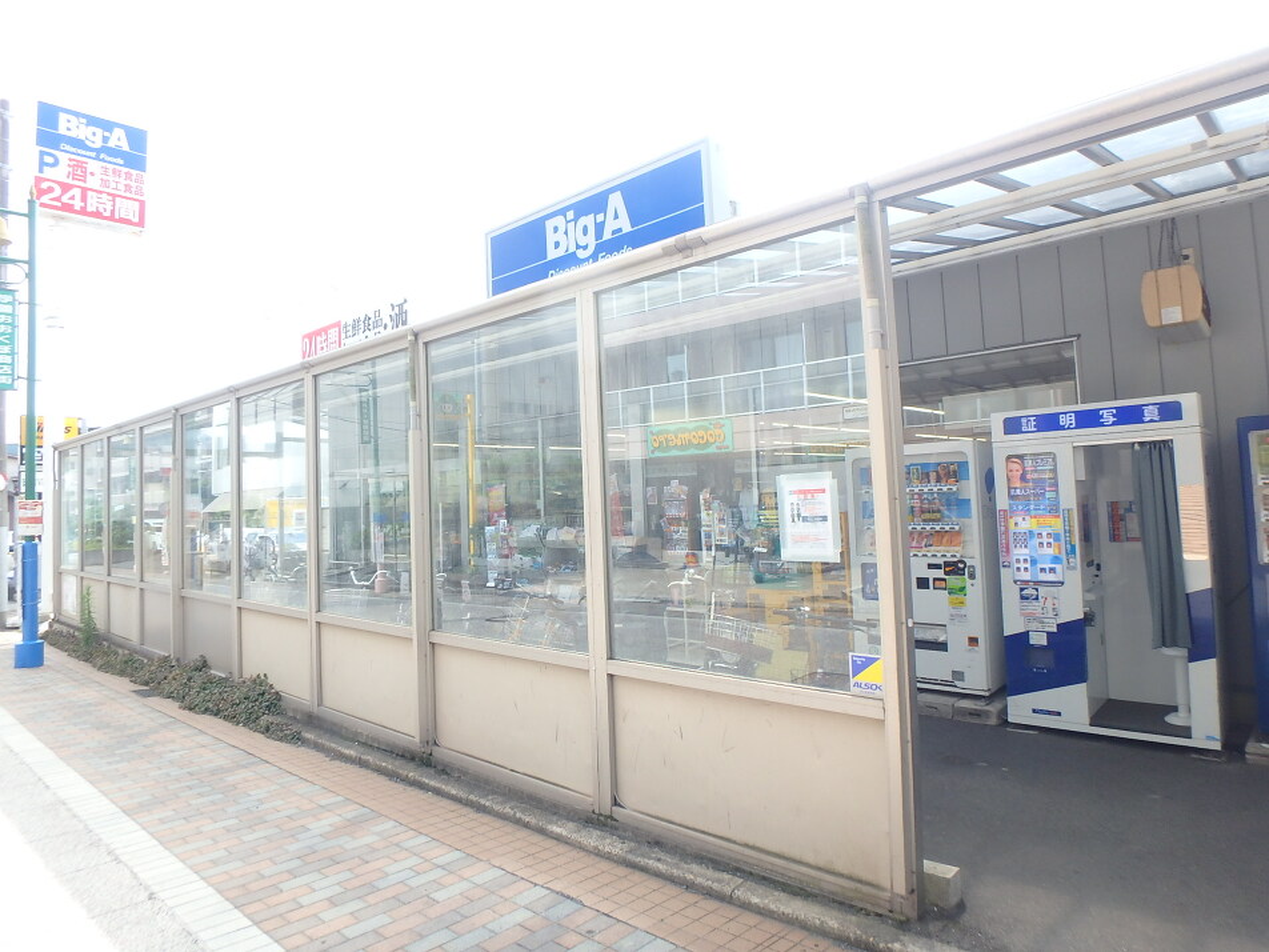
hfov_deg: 79.0
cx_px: 634
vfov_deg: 63.4
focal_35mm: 21
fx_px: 770
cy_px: 476
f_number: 3.5
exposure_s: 1/160
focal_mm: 3.7
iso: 125
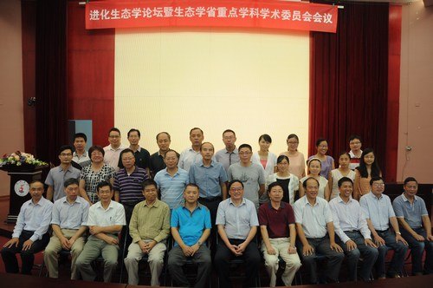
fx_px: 324
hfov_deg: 67.4
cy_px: 144
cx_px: 216
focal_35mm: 27
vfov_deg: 47.8
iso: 640
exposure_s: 1/20
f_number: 3.5
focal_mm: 18
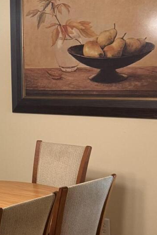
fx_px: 608
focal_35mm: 93
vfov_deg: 21.9
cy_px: 126
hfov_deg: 13.6
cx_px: -101
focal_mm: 6.76
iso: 200
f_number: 1.78
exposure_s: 1/60
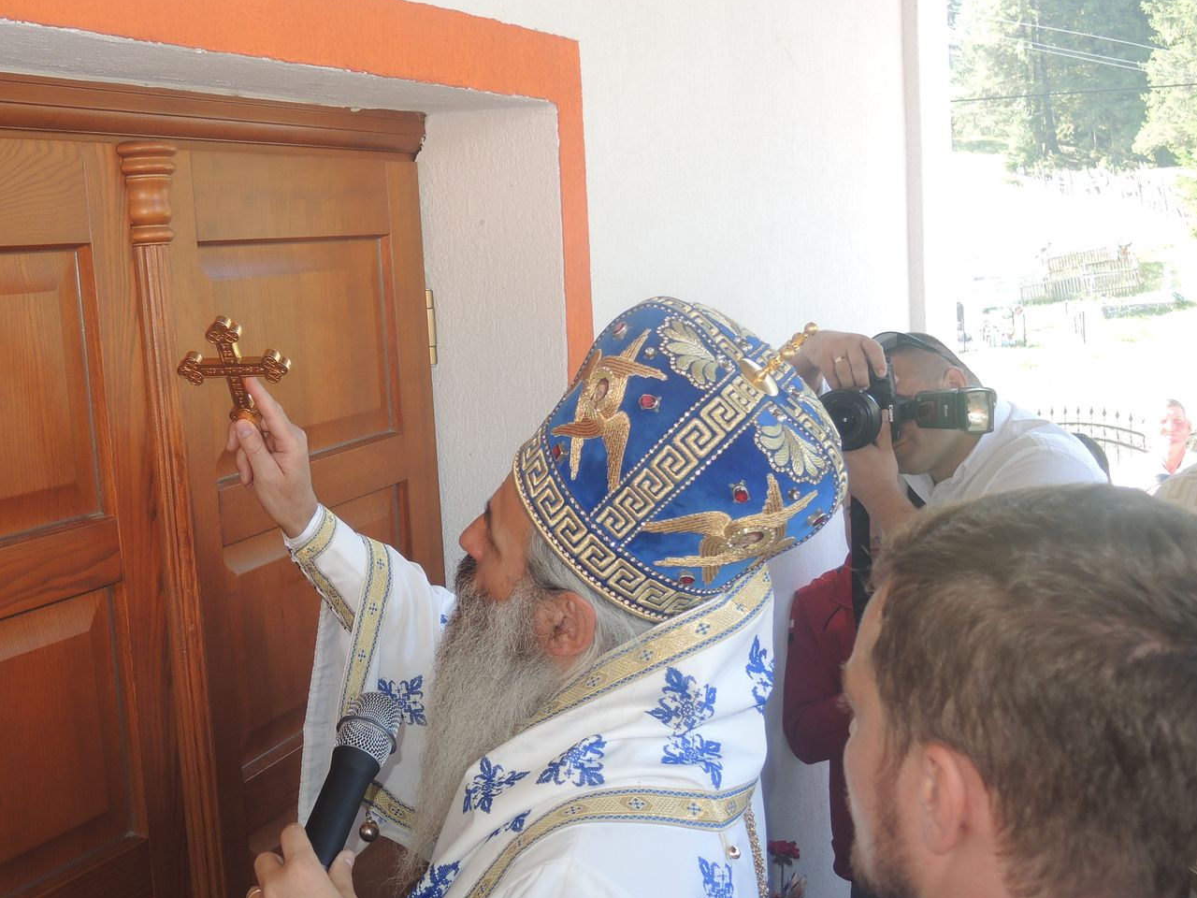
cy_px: 454
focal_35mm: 42
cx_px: 373
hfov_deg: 44.0
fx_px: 1452
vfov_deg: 34.3
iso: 100
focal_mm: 6
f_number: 2
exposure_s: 1/100
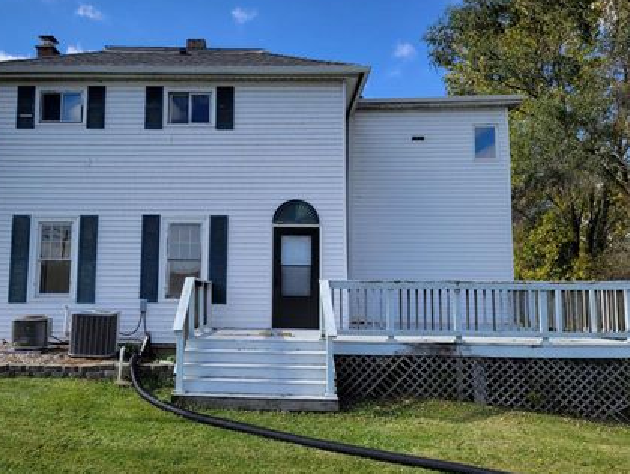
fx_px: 565
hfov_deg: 58.0
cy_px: 235
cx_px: 262
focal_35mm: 31
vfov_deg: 45.5
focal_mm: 5.4
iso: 40
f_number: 1.8
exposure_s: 1/1571
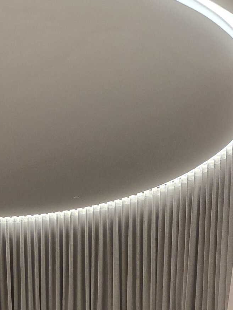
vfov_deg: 40.4
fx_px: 341
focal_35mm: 38
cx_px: 0
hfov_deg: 34.3
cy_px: 334
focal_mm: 2.2
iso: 400
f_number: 2.2
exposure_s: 1/98
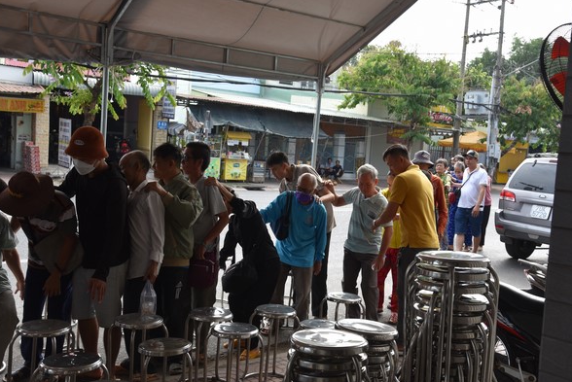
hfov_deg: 46.3
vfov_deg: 31.9
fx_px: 668
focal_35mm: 42
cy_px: 191
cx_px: 303
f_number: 7.1
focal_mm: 38
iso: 400
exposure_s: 1/200
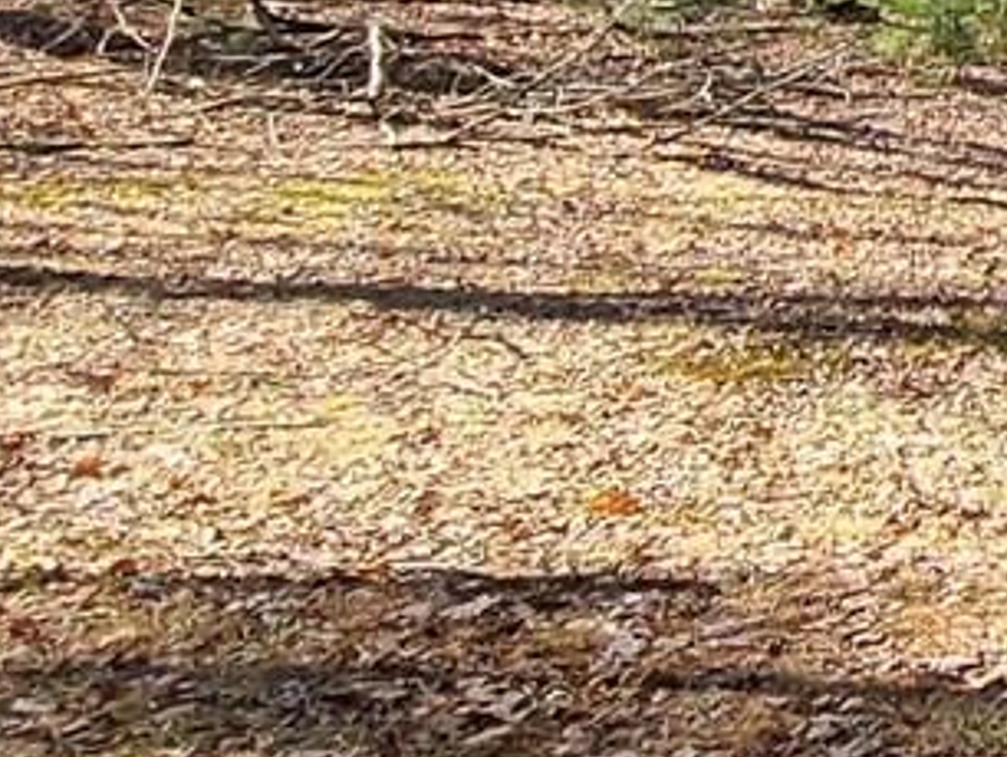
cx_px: 2643
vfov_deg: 16.0
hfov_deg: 13.4
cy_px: -250
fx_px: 2533
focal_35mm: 87
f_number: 2.2
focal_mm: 2.2
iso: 50
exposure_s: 1/519
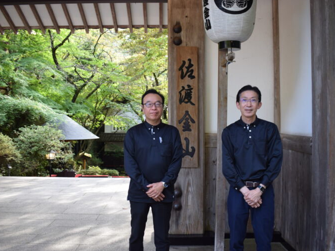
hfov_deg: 55.4
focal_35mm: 33
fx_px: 319
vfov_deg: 42.9
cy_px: 125
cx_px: 163
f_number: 5
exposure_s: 1/100
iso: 400
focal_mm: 20
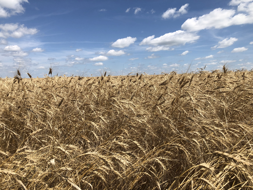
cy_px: 95
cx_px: 126
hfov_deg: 63.4
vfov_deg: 49.7
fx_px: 205
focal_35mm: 28
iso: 20
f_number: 1.8
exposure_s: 1/3003
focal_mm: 3.99
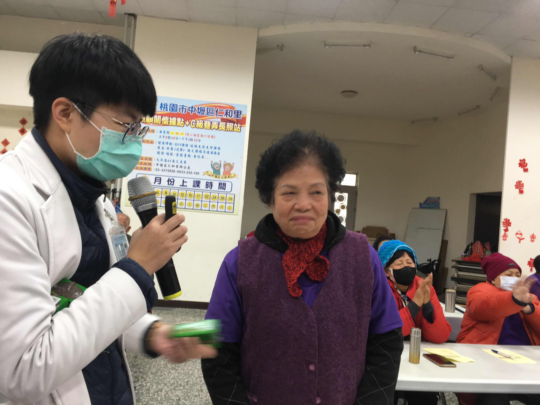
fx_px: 452
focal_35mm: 29
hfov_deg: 61.7
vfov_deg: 48.2
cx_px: 270
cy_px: 202
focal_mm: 4.15
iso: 100
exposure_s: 1/30
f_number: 2.2
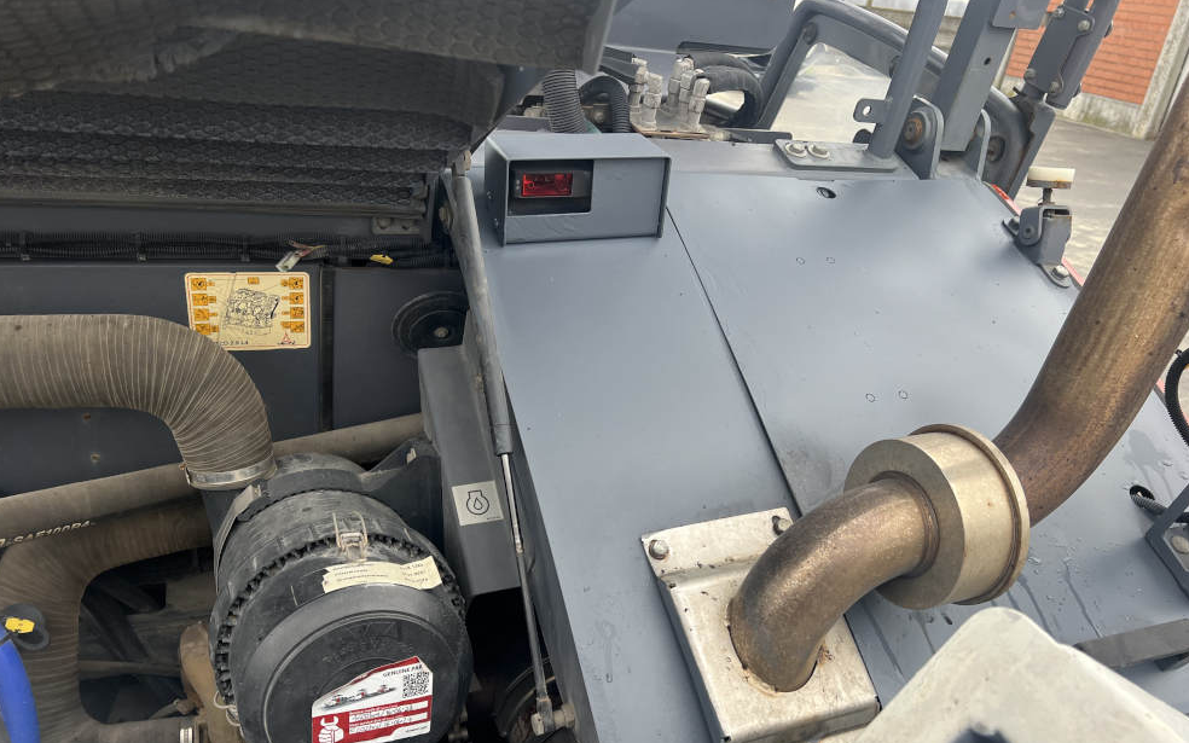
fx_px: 907
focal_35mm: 28
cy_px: 440
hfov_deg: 66.5
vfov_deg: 44.3
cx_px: 588
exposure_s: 1/121
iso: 64
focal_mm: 5.7
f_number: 1.5
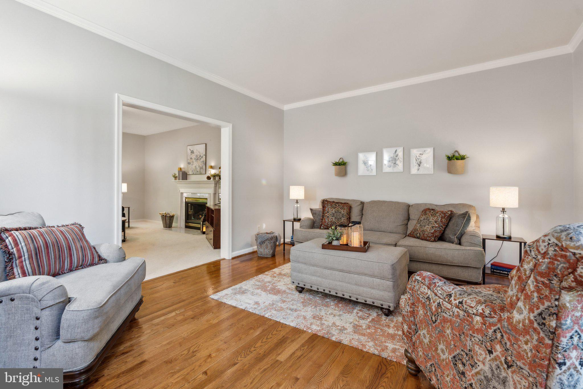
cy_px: 194
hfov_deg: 96.7
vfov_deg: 73.7
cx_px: 292
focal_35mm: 16
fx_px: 259
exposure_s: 1/8
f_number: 7.1
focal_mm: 16
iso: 400
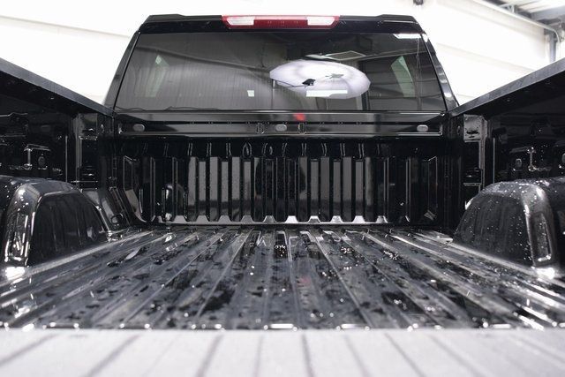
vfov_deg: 36.9
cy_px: 188
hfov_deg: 53.1
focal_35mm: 36
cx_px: 282
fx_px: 565
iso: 1600
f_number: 2.8
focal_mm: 24
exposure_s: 1/40
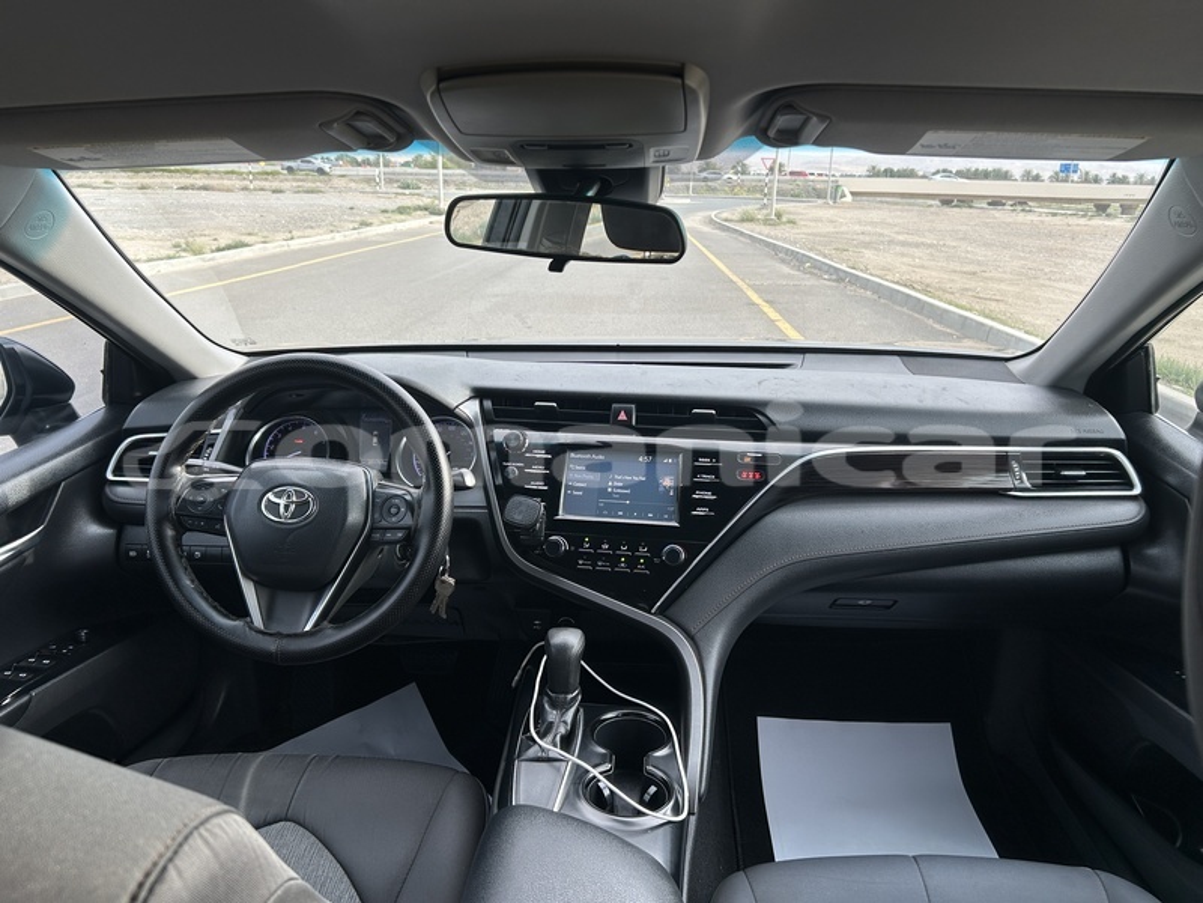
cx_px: 602
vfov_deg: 53.1
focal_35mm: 26
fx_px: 904
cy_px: 452
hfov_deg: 67.3
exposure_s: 1/293
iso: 40
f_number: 1.5
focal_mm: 5.7
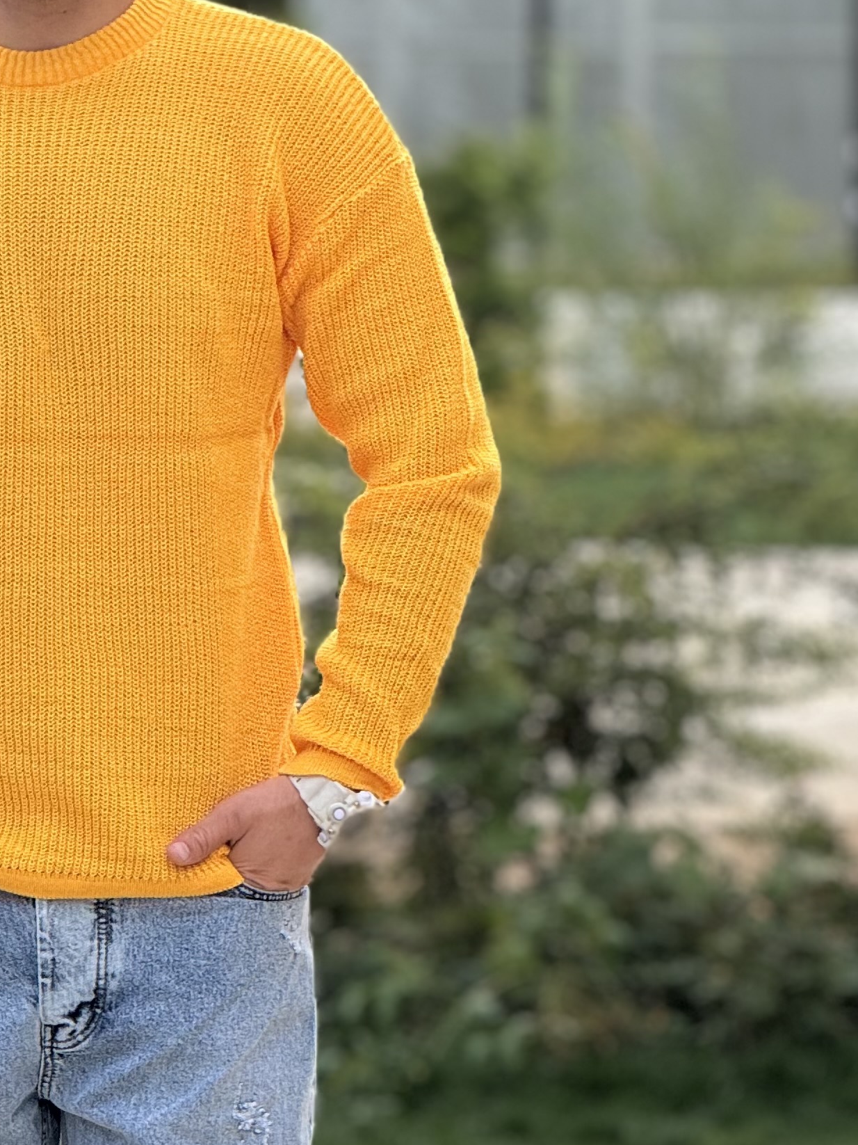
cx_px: 62
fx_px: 9719
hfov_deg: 5.0
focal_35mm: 294
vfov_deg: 6.7
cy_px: 728
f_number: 2.8
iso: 50
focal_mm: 15.66
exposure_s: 1/309
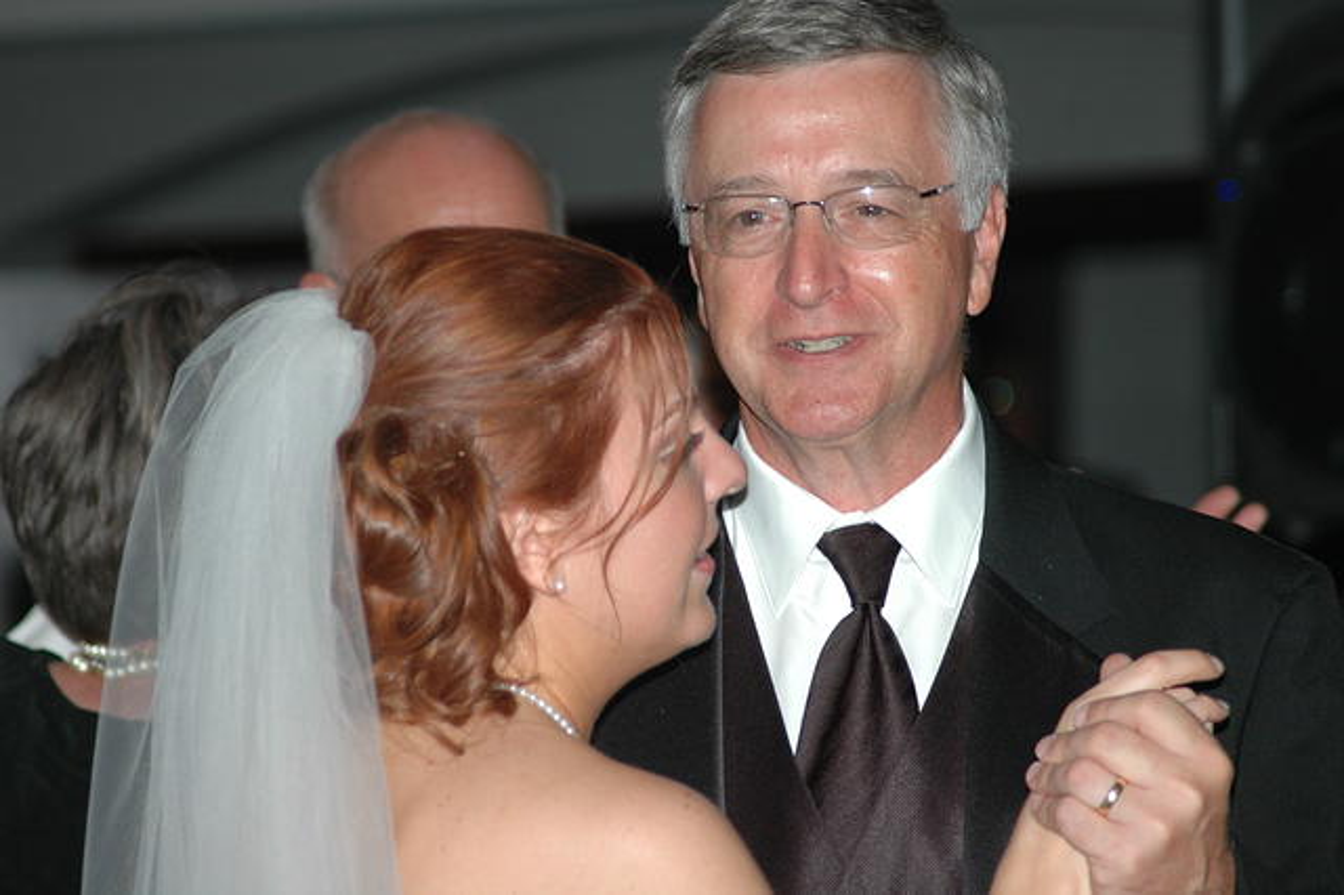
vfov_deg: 6.8
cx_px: 672
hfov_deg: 10.2
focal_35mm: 202
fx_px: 7556
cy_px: 448
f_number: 4.5
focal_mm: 135
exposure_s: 1/60
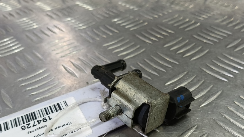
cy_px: 96
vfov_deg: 39.5
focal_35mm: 29
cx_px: 141
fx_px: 188
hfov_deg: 65.7
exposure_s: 1/50
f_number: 1.6
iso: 100
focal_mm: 4.11
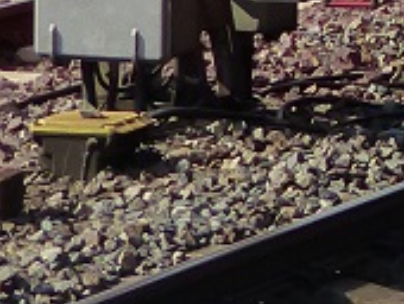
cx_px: 1027
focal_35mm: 465
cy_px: -703
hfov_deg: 4.2
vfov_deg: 3.1
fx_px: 5435
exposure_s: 1/1000
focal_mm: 11.9
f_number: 4
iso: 160
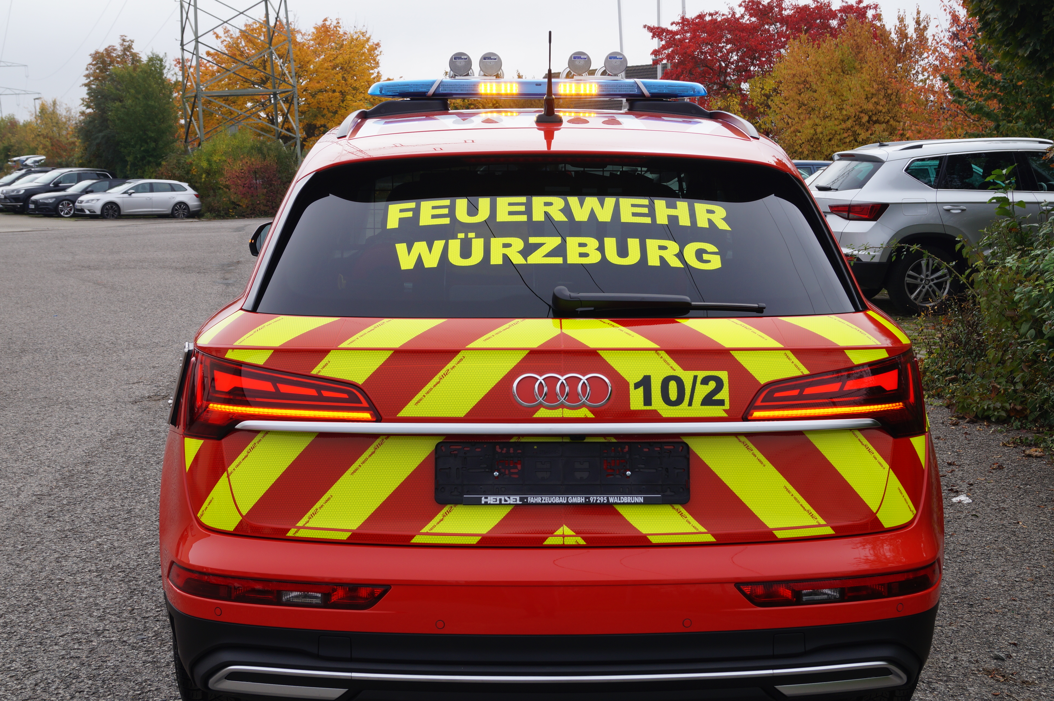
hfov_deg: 43.6
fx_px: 1317
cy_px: 350
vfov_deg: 29.8
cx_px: 527
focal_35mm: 45
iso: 100
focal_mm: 30
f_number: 10
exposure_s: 1/125
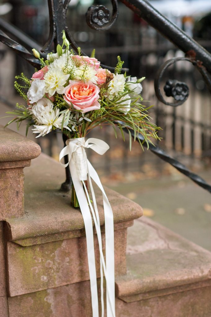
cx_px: 106
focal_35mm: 85
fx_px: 748
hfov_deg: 16.0
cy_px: 158
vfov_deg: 23.9
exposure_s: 1/800
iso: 800
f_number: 2.8
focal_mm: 85
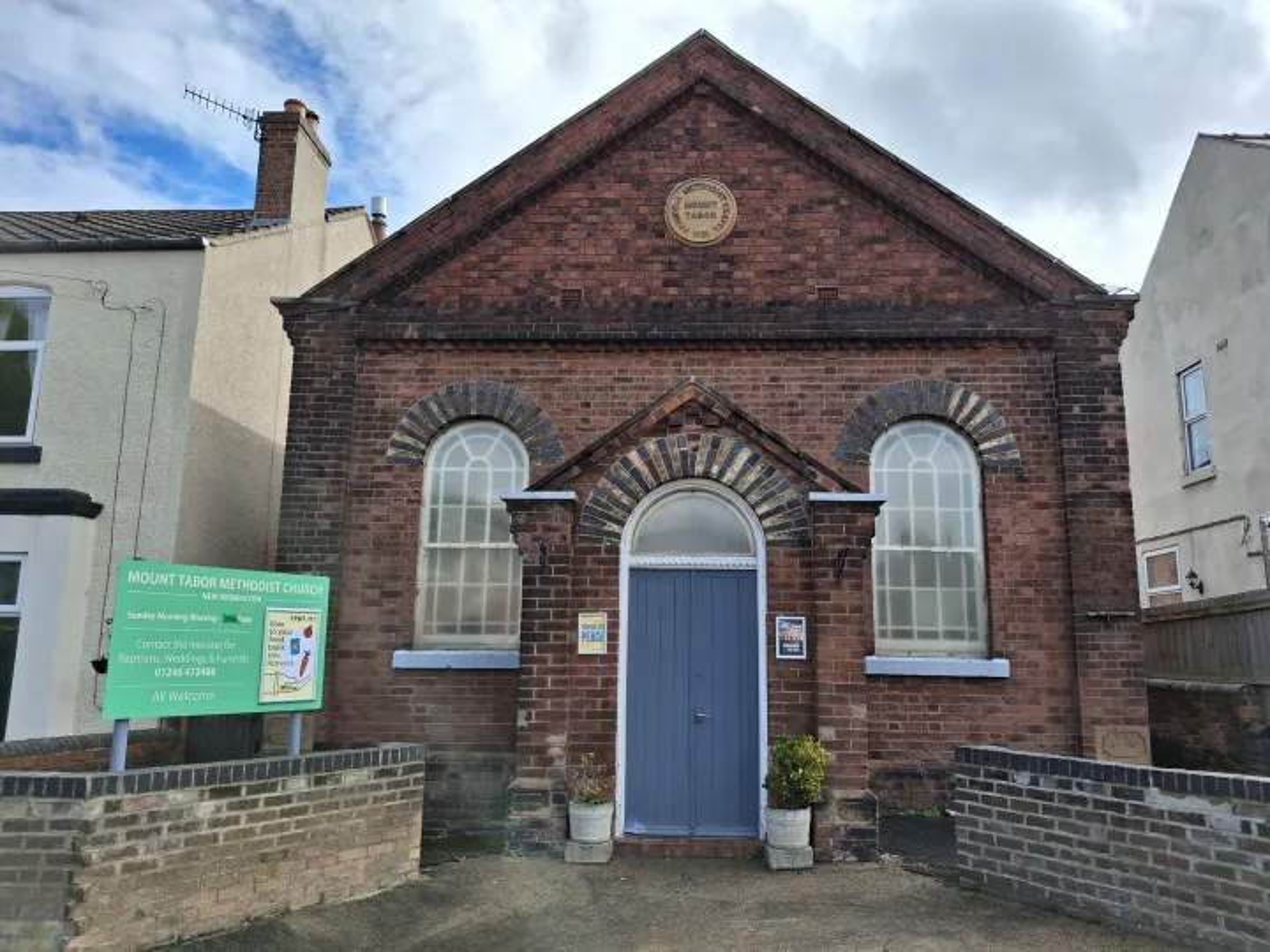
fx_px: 917
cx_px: 635
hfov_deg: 69.4
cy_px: 476
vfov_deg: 54.9
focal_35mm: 25
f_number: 1.8
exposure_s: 1/1307
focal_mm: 4.69
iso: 32
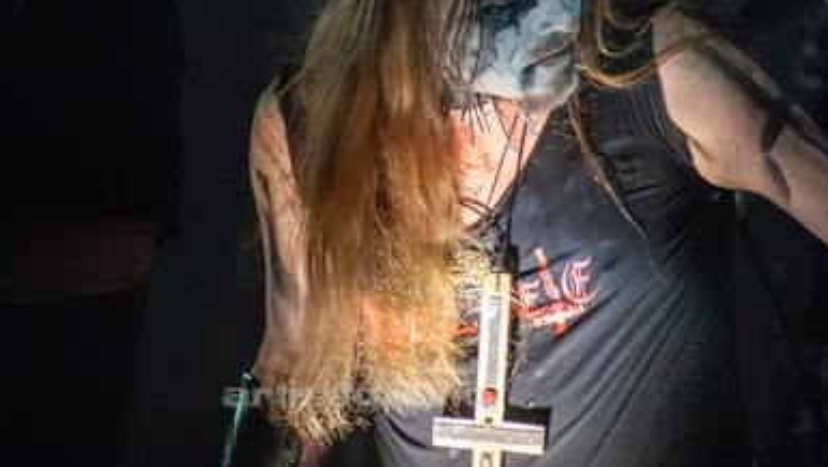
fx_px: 8611
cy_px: 137
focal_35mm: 392
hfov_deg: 5.5
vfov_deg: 3.1
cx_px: 357
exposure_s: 1/800
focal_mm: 200
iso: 2000
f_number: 3.5
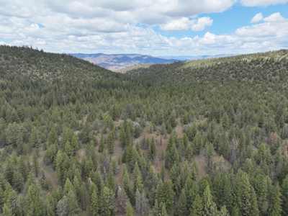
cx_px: 144
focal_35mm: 24
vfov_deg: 56.8
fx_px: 200
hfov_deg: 71.6
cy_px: 108
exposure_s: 1/2000
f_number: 2.8
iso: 300
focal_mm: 12.29
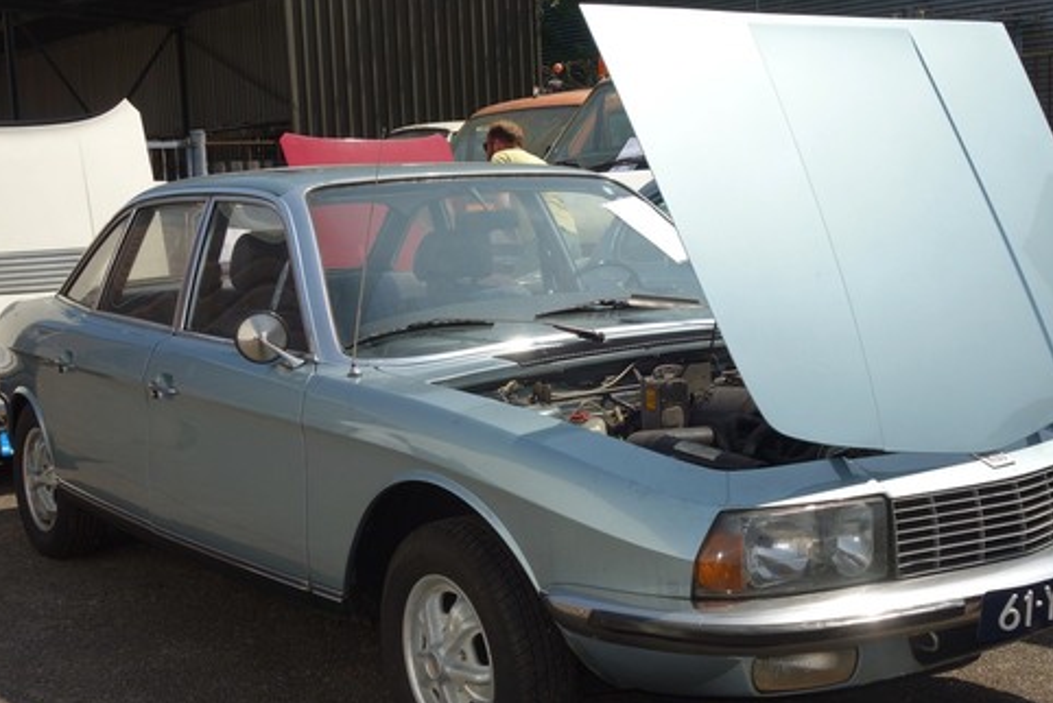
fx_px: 1493
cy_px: 358
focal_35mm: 51
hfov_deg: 38.8
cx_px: 594
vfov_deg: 26.5
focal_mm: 15.1
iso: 125
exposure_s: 1/500
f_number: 5.6
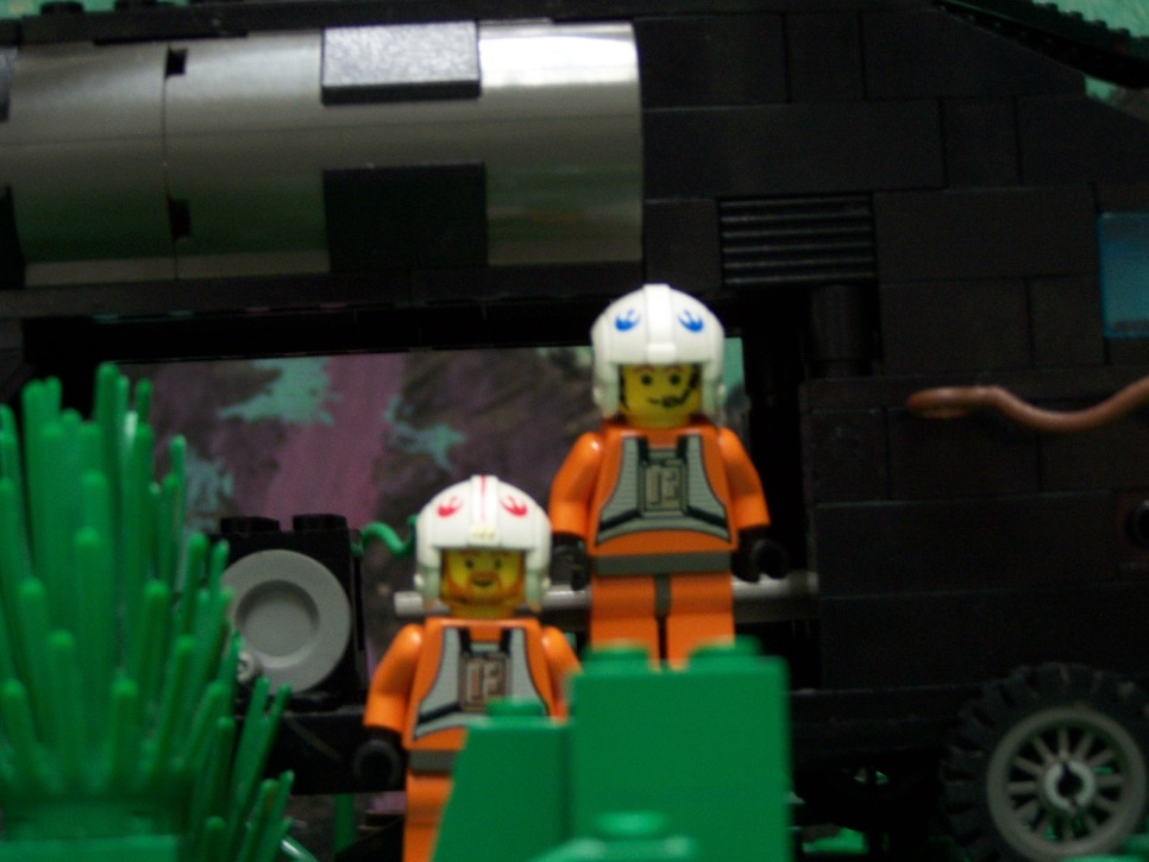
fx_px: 2490
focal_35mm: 75
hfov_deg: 26.0
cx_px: 574
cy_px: 431
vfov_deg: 19.6
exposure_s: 1/8
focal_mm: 12.4
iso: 140
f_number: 3.2
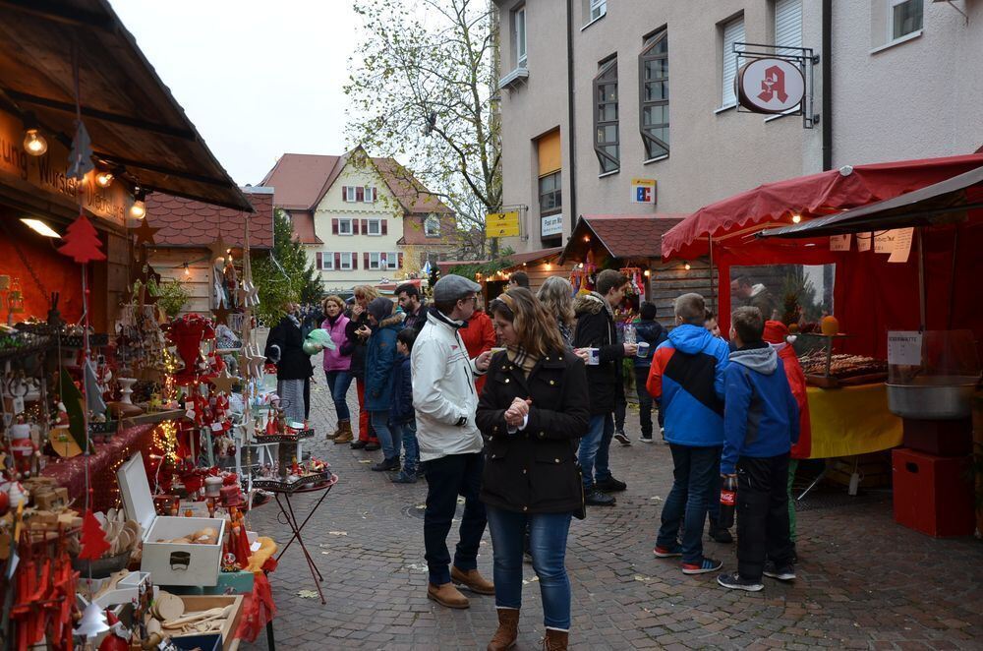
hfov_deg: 57.3
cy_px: 326
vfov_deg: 39.8
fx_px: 899
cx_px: 492
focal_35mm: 33
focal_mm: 22
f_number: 5.6
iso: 360
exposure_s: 1/125
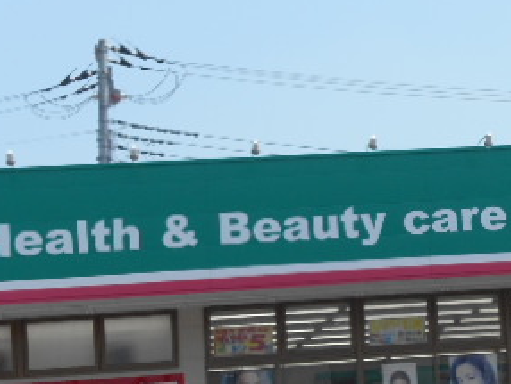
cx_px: 461
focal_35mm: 179
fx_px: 2645
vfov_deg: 8.3
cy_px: 177
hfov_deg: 11.0
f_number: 4.7
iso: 80
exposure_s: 1/400
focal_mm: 14.3
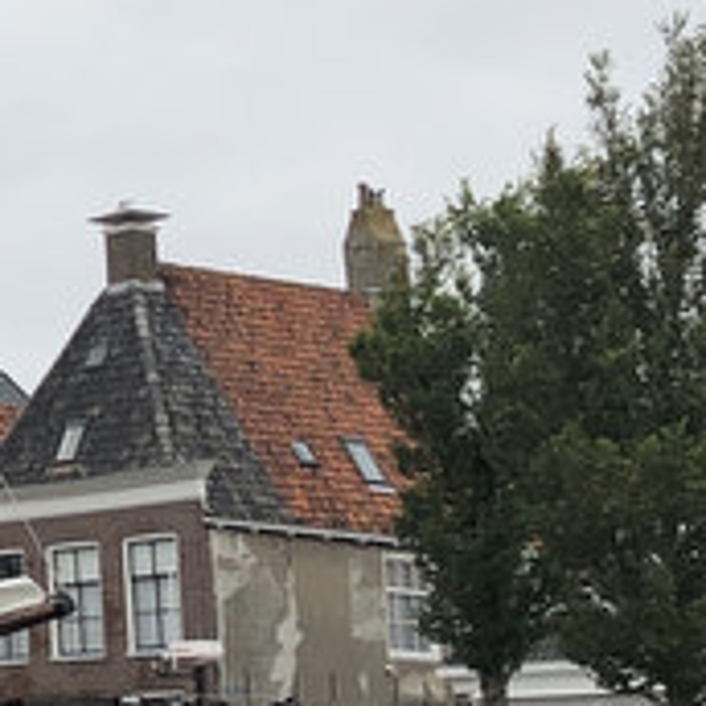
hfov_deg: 12.0
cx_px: -579
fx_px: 3092
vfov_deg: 13.0
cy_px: 328
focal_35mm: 134
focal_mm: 3.99
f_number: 1.8
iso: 20
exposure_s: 1/2558
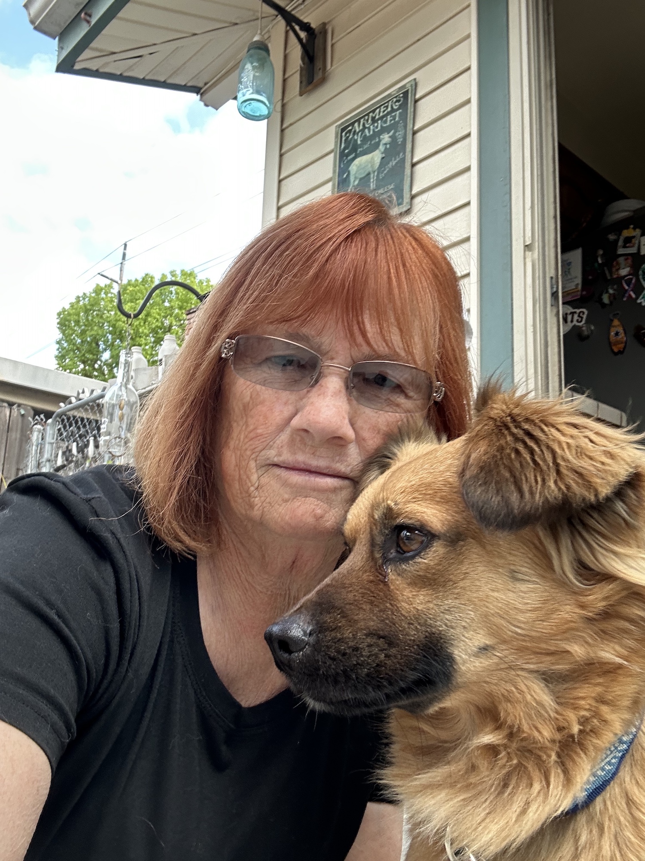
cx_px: 322
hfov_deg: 46.8
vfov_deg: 60.0
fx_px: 745
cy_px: 430
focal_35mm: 30
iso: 40
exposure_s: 1/121
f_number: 1.9
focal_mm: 2.69
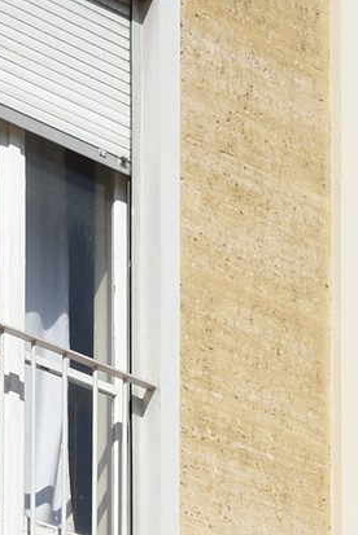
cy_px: 1355
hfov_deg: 5.1
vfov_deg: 7.2
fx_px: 3976
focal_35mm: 267
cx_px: 483
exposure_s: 1/200
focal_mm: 46
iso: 200
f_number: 14
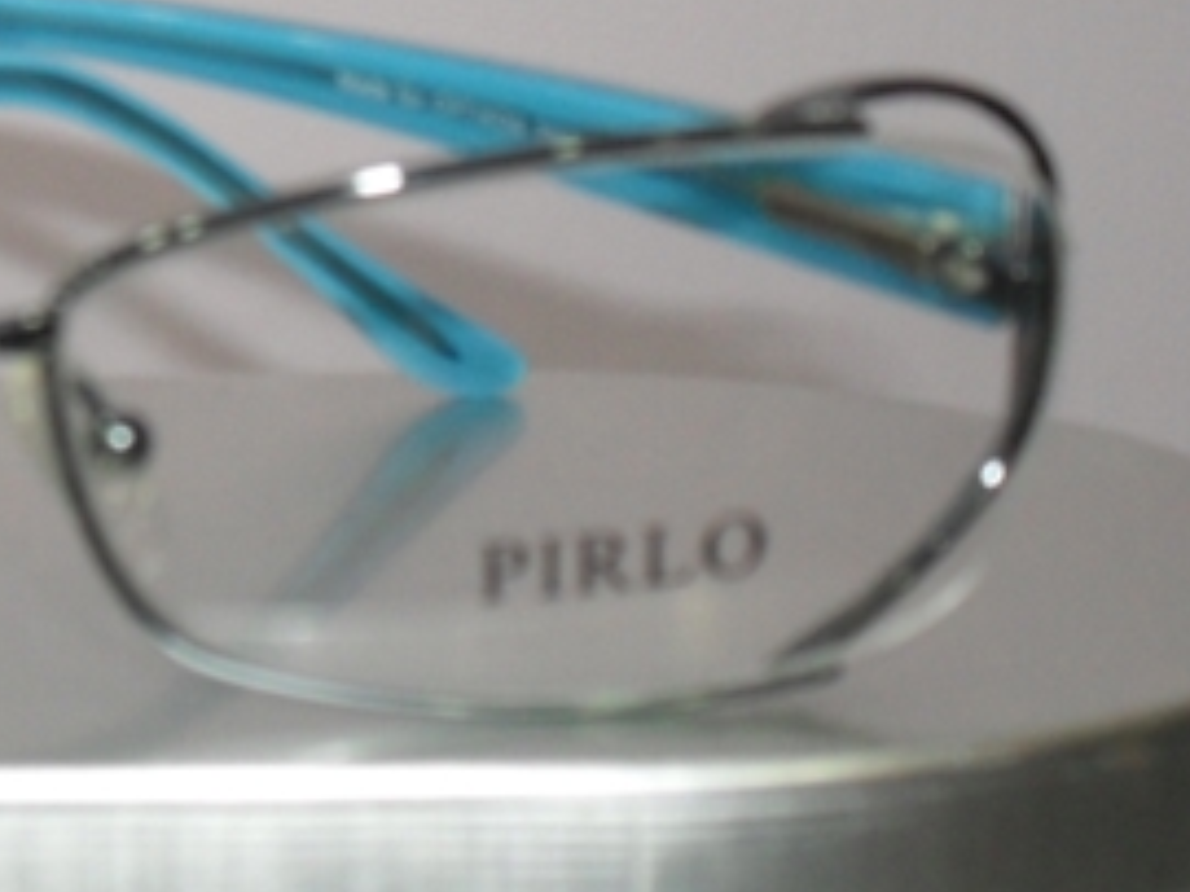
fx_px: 4742
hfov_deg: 14.0
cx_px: -88
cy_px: 171
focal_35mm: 138
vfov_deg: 10.7
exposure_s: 1/45
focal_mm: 9.9
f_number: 3.4
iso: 160
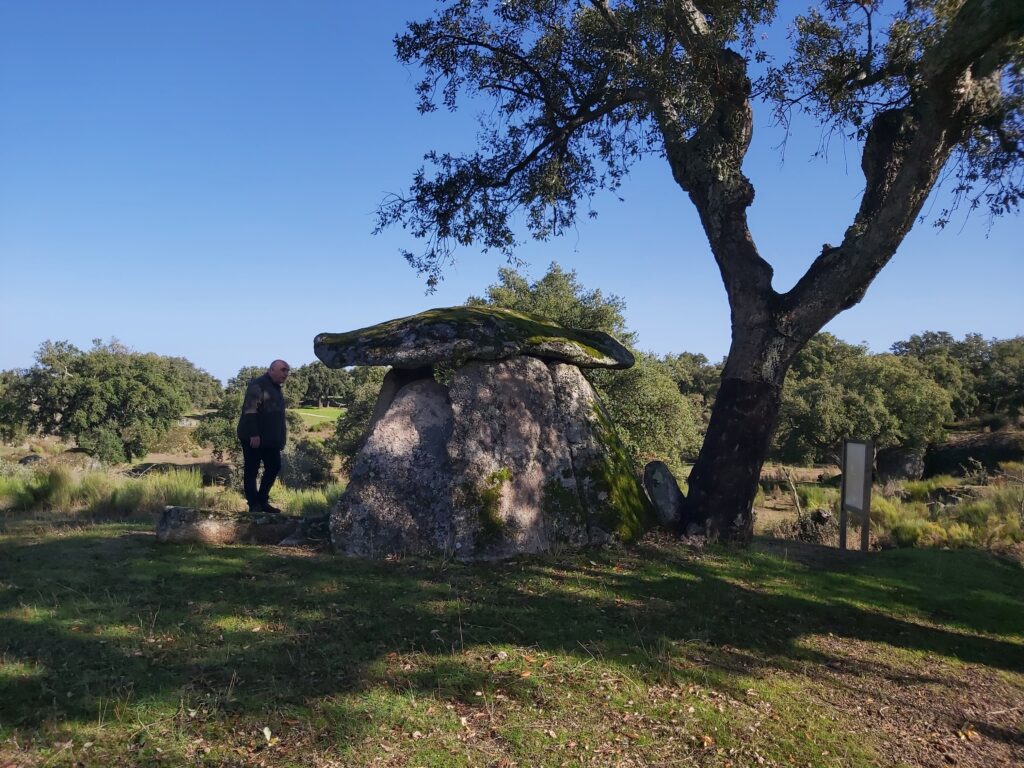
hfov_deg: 67.3
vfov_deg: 53.1
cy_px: 384
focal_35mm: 26
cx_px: 512
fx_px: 769
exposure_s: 1/1932
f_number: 1.7
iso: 64
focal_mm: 3.92
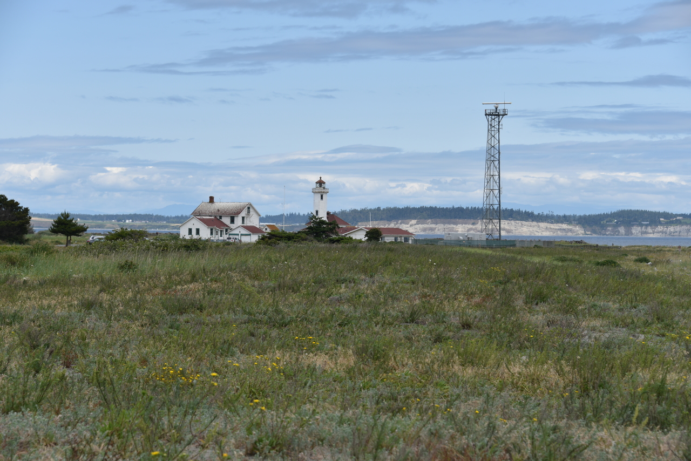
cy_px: 230
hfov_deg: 18.3
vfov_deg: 12.2
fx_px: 2150
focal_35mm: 112
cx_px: 346
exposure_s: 1/320
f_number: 9
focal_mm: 112
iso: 100
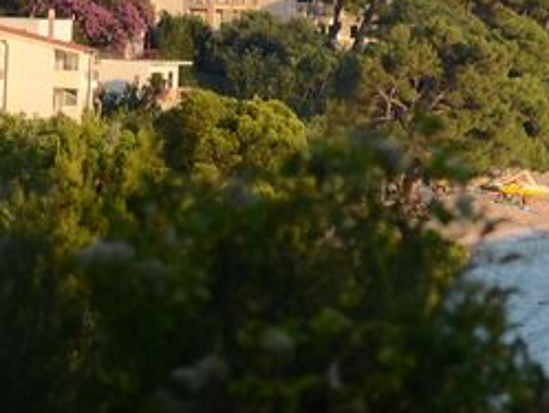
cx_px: 697
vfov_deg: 5.0
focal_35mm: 296
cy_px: 55
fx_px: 4697
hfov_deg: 6.6
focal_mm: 50
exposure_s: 1/1000
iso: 200
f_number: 1.8
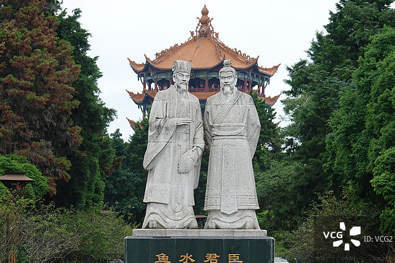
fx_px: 1864
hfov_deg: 12.1
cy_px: 159
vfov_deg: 8.1
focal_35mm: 170
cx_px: 203
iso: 125
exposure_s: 1/160
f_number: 4.5
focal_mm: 48.77
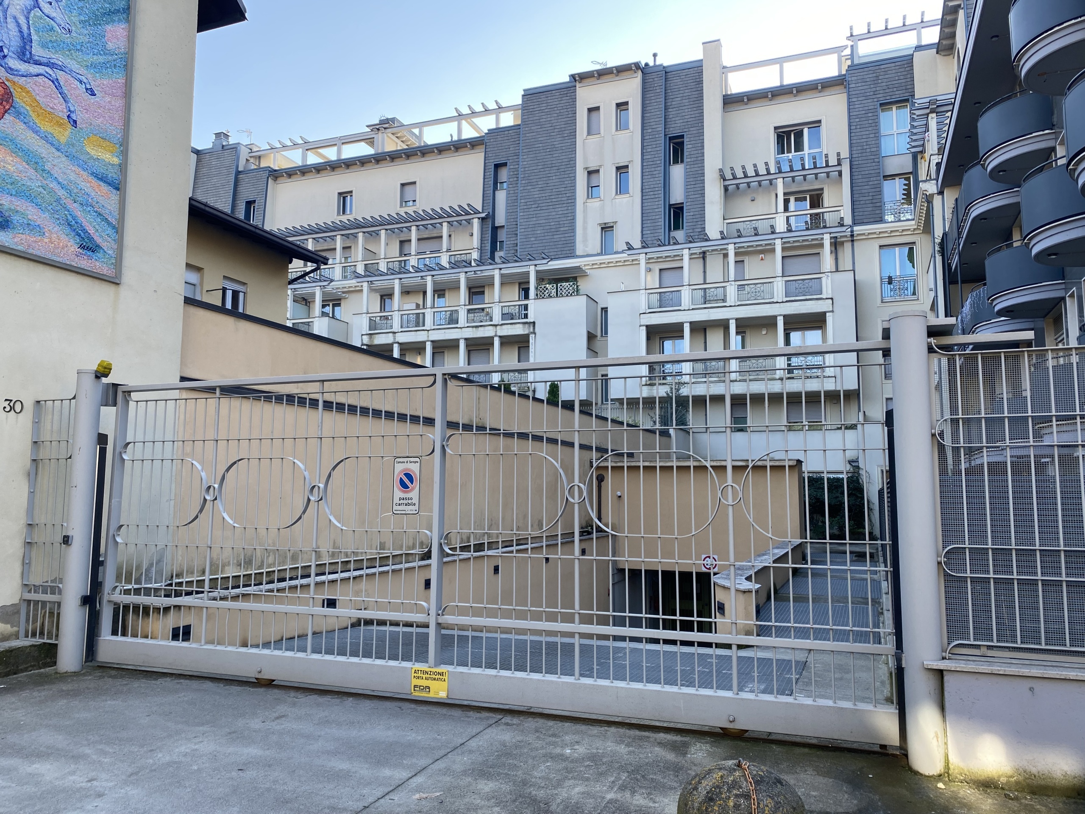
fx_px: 815
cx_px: 542
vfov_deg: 53.1
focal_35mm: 26
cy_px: 407
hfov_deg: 67.3
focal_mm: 4.25
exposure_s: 1/404
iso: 32
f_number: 1.8
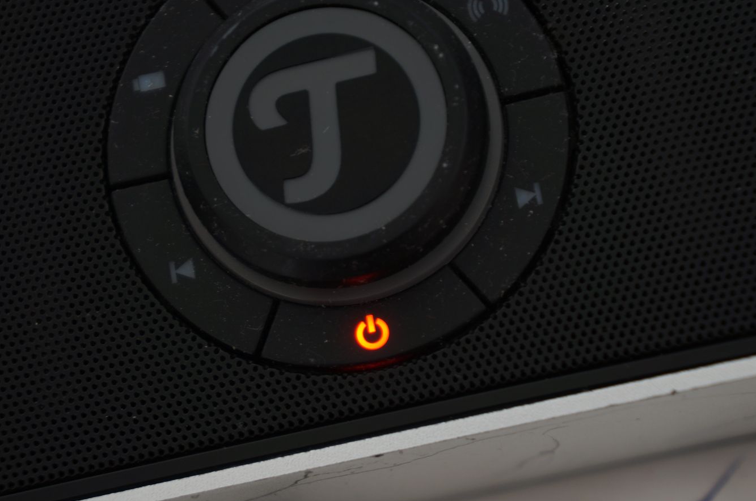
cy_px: 252
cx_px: 382
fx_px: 1751
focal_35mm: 84
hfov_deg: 24.4
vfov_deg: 16.3
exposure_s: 1/4
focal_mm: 55
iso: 200
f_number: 5.6
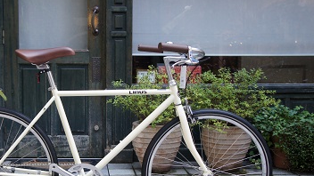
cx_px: 95
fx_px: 483
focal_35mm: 58
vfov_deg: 20.6
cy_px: 124
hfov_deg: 35.5
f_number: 4
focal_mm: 26
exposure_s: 1/160
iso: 640
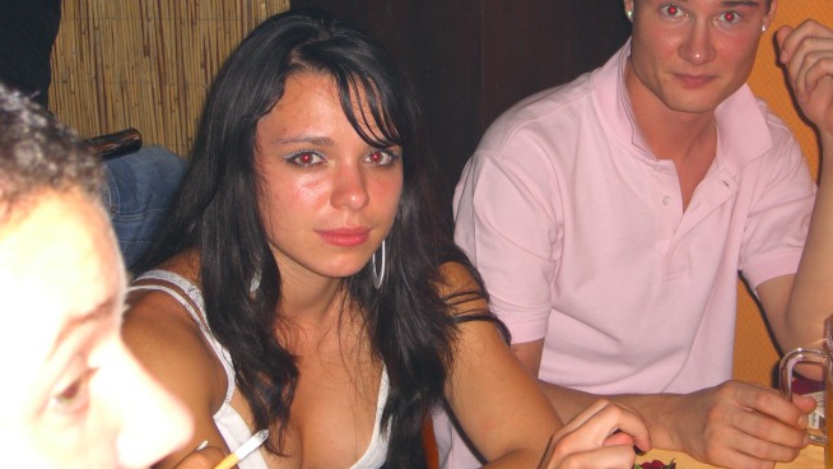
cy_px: 199
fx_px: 1679
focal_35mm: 76
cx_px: 494
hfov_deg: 27.8
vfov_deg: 15.9
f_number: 3.6
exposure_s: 1/60
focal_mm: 11.8
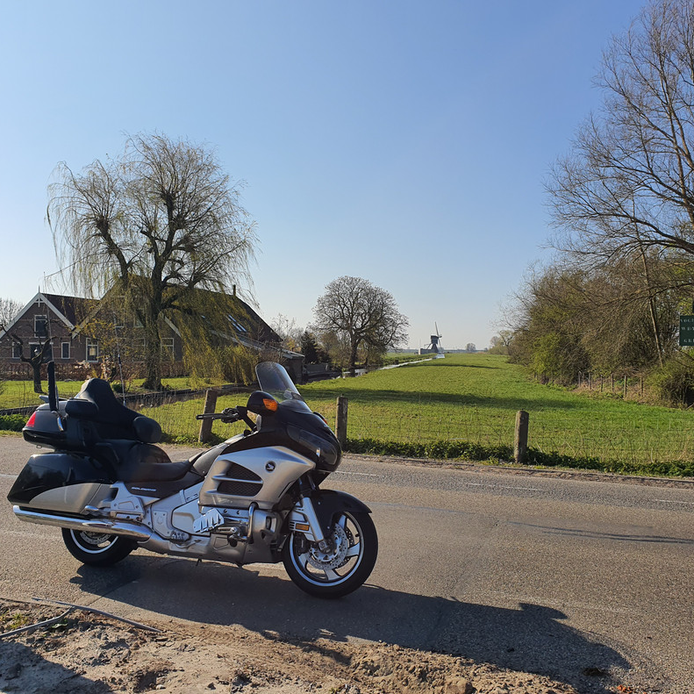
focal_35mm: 31
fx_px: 703
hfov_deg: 52.5
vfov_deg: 52.5
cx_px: 378
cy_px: 344
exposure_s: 1/3008
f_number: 2.4
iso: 50
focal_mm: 4.3
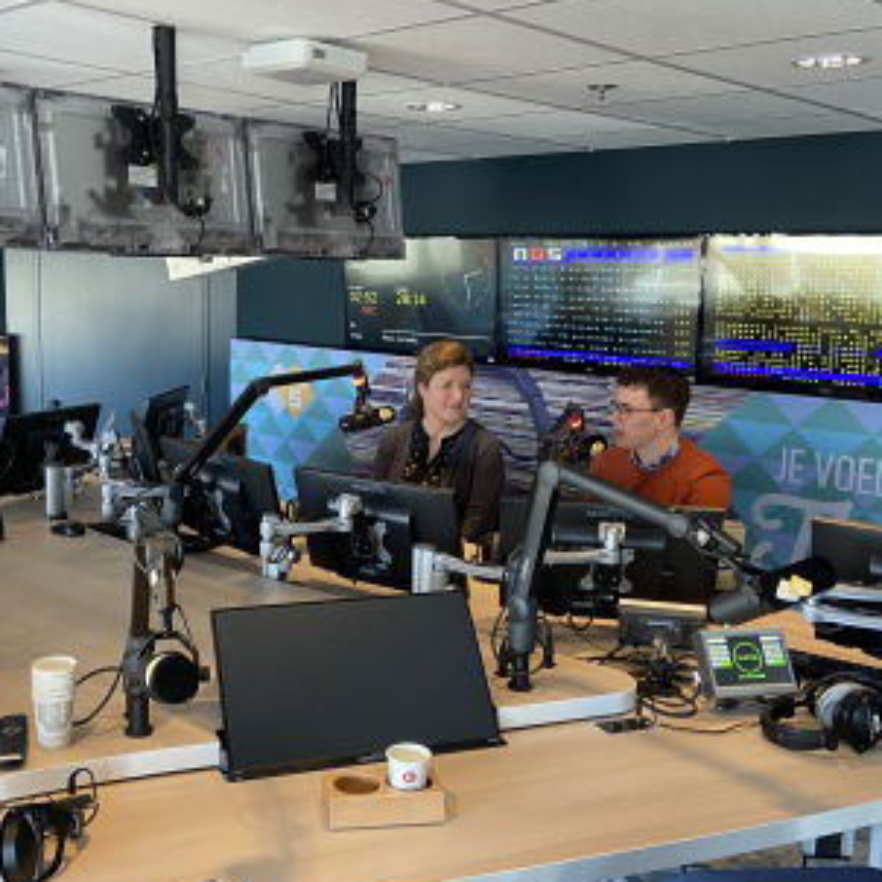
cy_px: 442
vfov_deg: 43.9
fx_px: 1095
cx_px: 350
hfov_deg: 43.6
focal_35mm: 38
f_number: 1.8
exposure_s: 1/50
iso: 160
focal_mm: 4.25
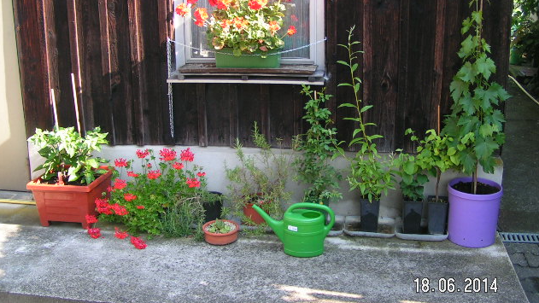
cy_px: 120
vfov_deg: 28.3
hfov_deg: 48.4
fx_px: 600
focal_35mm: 42
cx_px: 271
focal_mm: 5.8
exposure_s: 1/60
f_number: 3.5
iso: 50
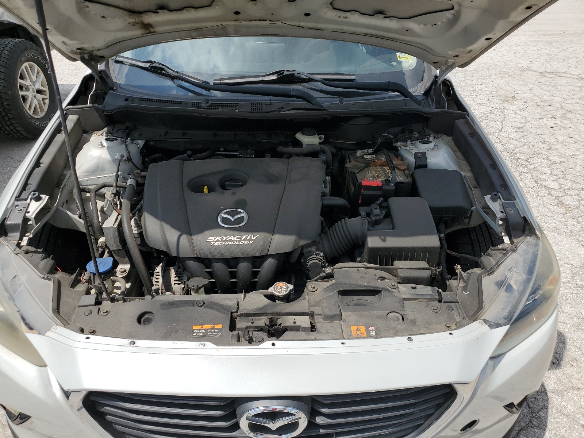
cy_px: 219
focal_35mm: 26
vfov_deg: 53.1
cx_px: 292
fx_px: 439
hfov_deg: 67.3
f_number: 1.5
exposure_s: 1/3333
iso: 50
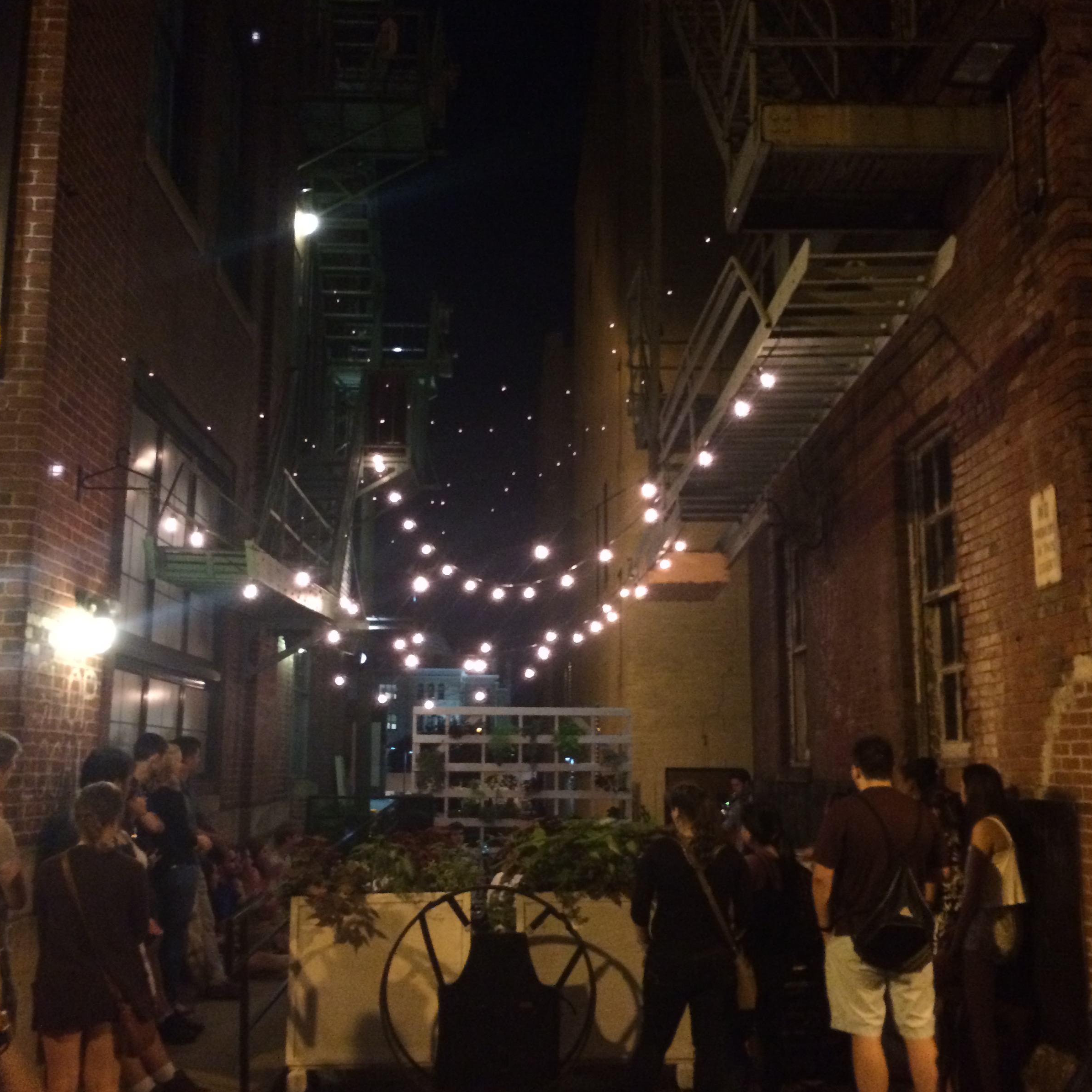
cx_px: 535
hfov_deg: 47.2
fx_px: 1249
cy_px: 549
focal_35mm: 35
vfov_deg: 47.2
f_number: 2.2
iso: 320
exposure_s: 1/30
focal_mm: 4.15
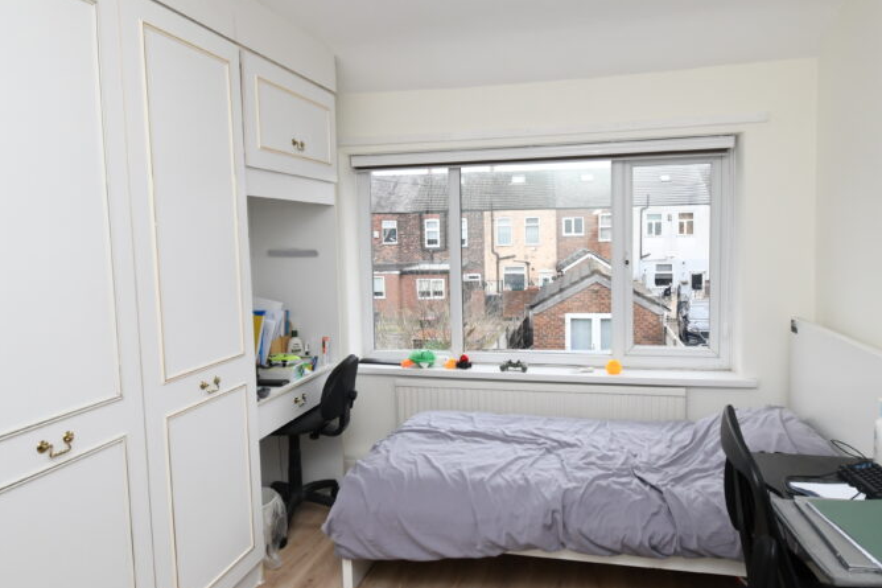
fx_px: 563
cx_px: 461
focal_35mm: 23
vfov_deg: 55.0
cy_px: 276
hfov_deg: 76.1
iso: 560
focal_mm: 10
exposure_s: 1/160
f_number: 6.3
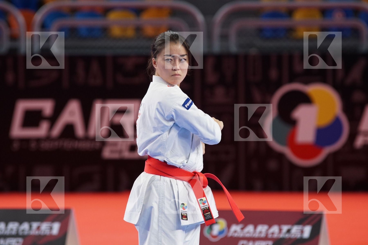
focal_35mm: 300
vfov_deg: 4.6
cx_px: 184
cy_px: 122
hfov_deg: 6.9
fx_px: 3066
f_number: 3.2
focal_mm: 200
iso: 1000
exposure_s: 1/400
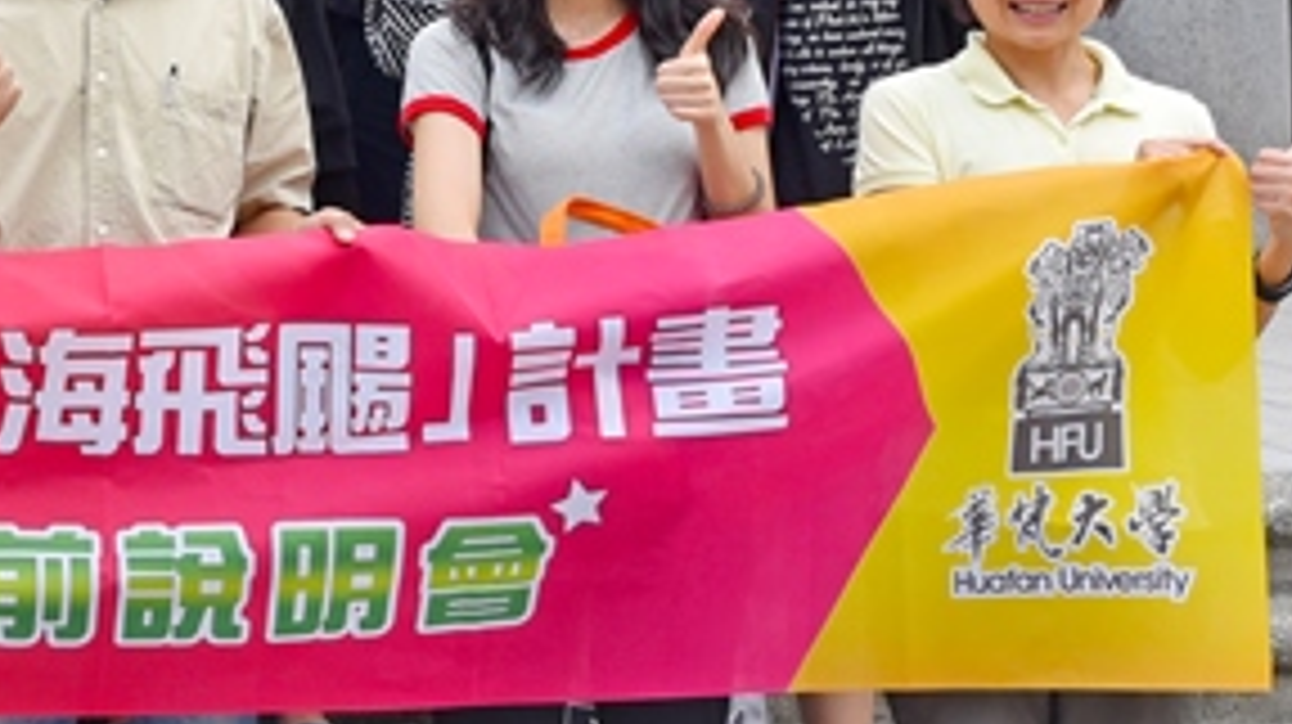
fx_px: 4485
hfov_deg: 15.2
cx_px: -648
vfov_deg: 9.2
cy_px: -58
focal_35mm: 131
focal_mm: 35
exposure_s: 1/250
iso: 200
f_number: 8
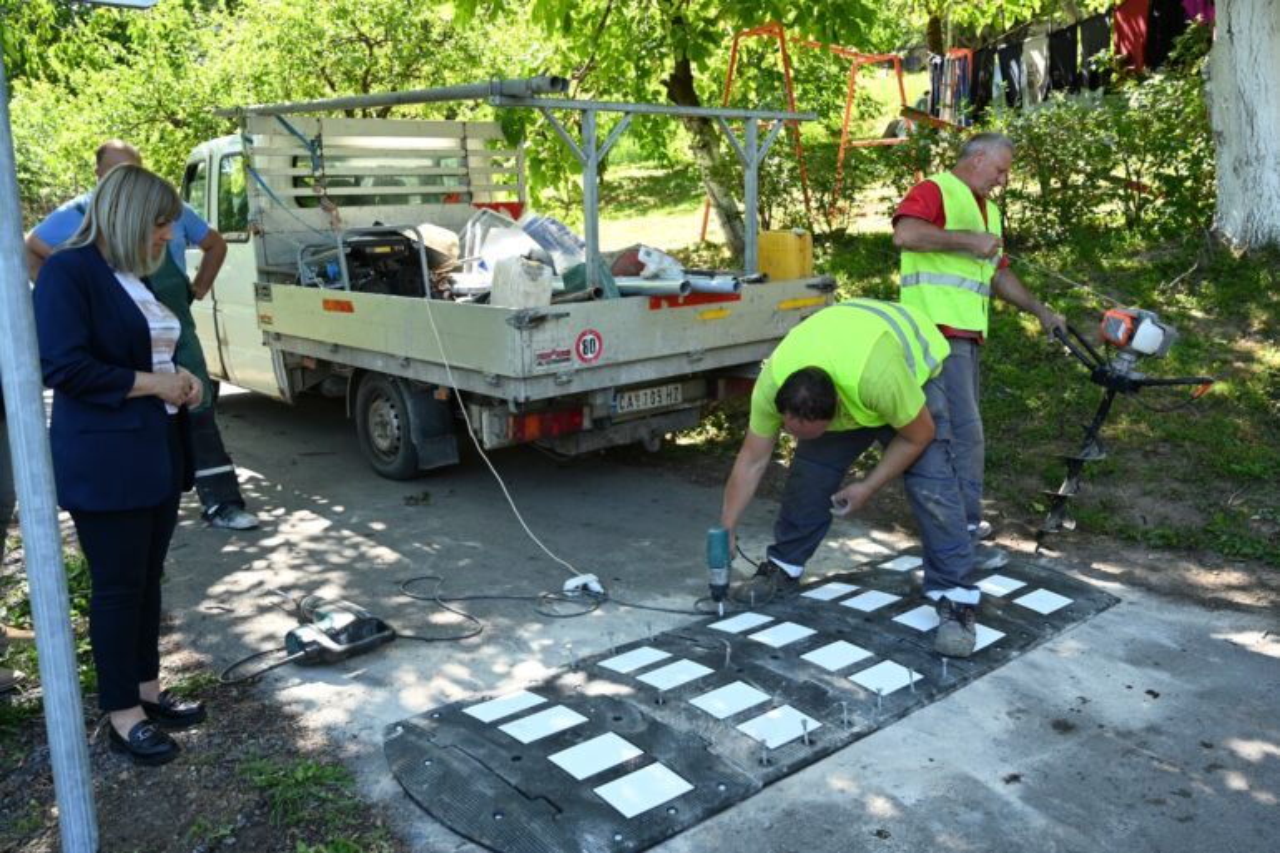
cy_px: 426
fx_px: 1031
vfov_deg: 44.9
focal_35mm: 29
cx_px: 640
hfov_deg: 63.7
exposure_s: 1/500
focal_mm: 29
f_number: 4
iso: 500
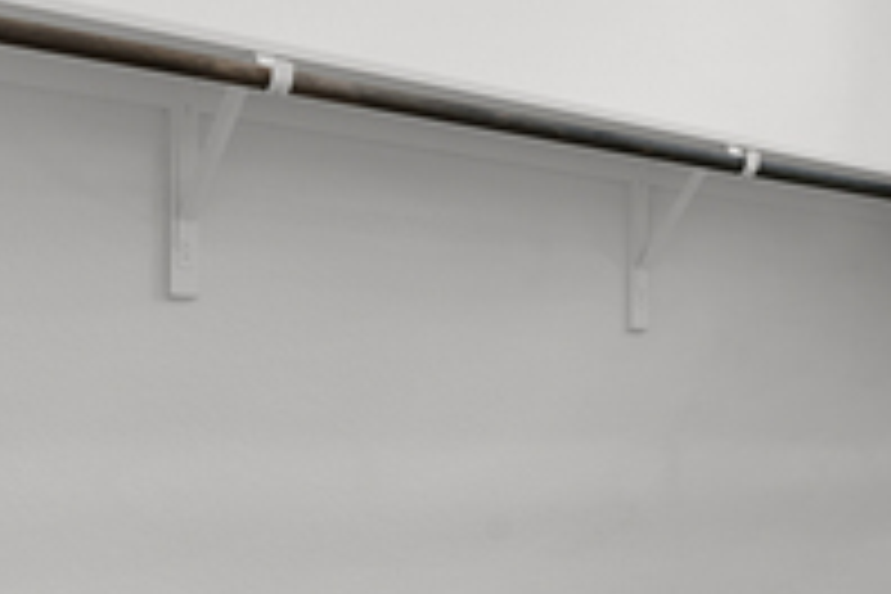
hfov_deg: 31.4
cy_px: 407
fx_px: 1361
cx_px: 1022
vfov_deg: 24.5
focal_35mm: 55
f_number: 9
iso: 100
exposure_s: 1/15
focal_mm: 17
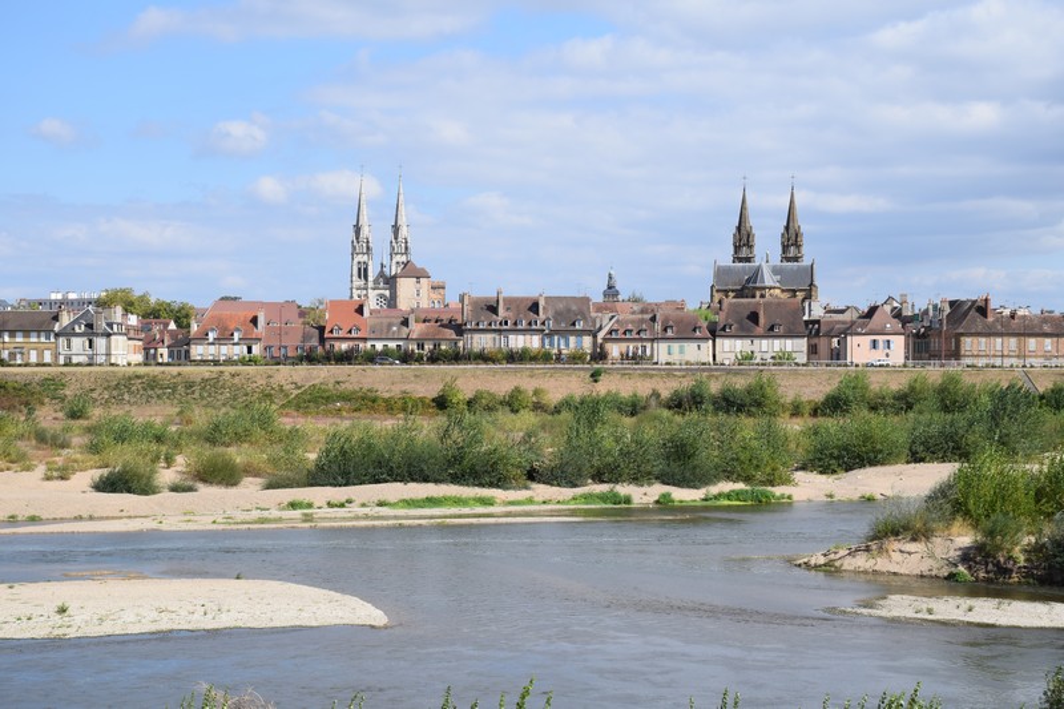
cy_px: 354
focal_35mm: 72
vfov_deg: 18.9
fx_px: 2127
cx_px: 532
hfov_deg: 28.1
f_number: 10
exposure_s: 1/400
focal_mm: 48
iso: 200
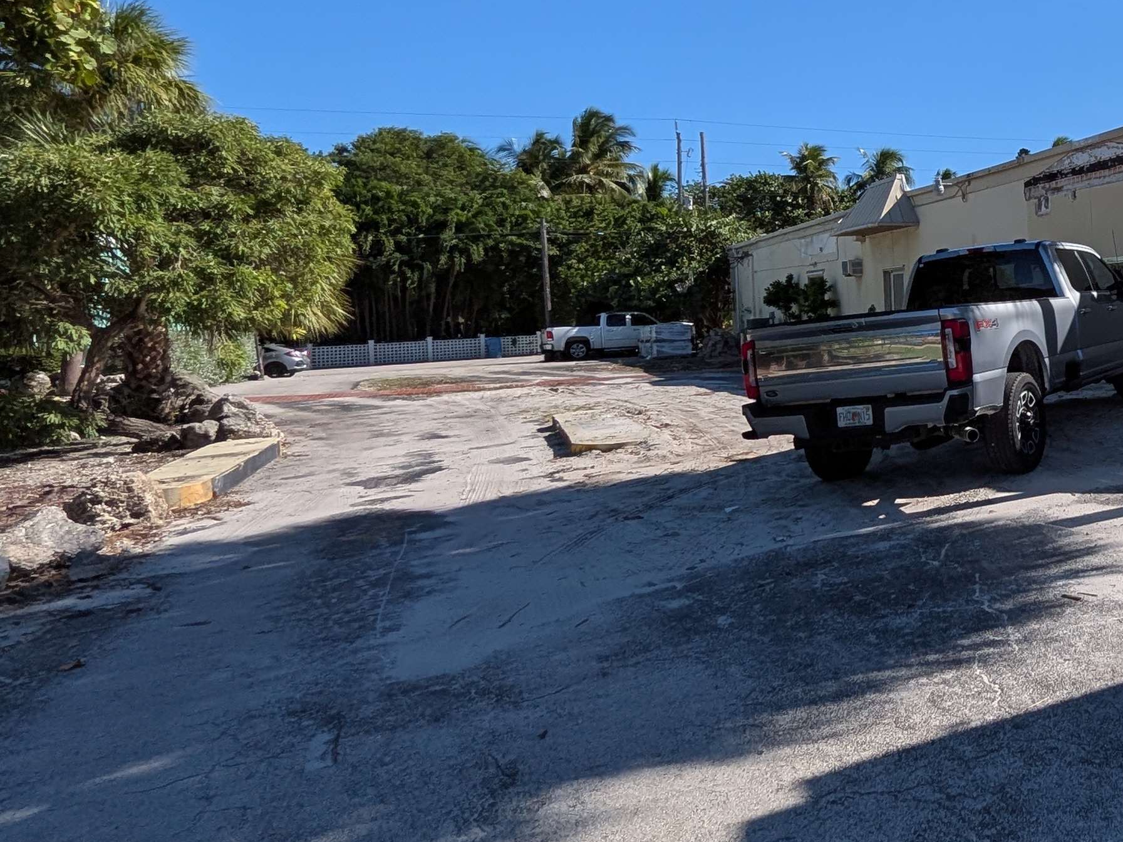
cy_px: 285
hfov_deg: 50.8
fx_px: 941
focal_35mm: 29
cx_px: 1102
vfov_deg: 47.5
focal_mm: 1.54
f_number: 2.2
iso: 32
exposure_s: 1/1580
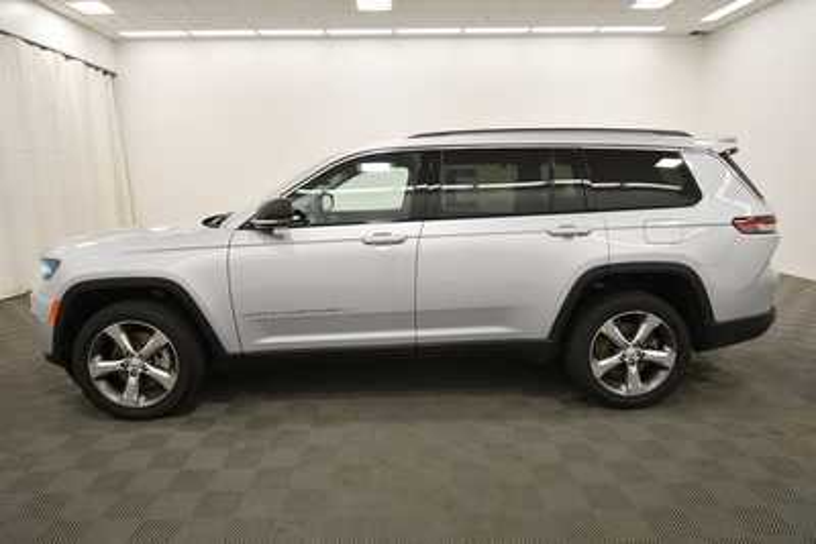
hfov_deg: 81.2
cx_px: 408
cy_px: 272
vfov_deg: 59.5
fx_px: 476
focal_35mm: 21
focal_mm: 14
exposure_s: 1/160
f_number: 5
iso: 800
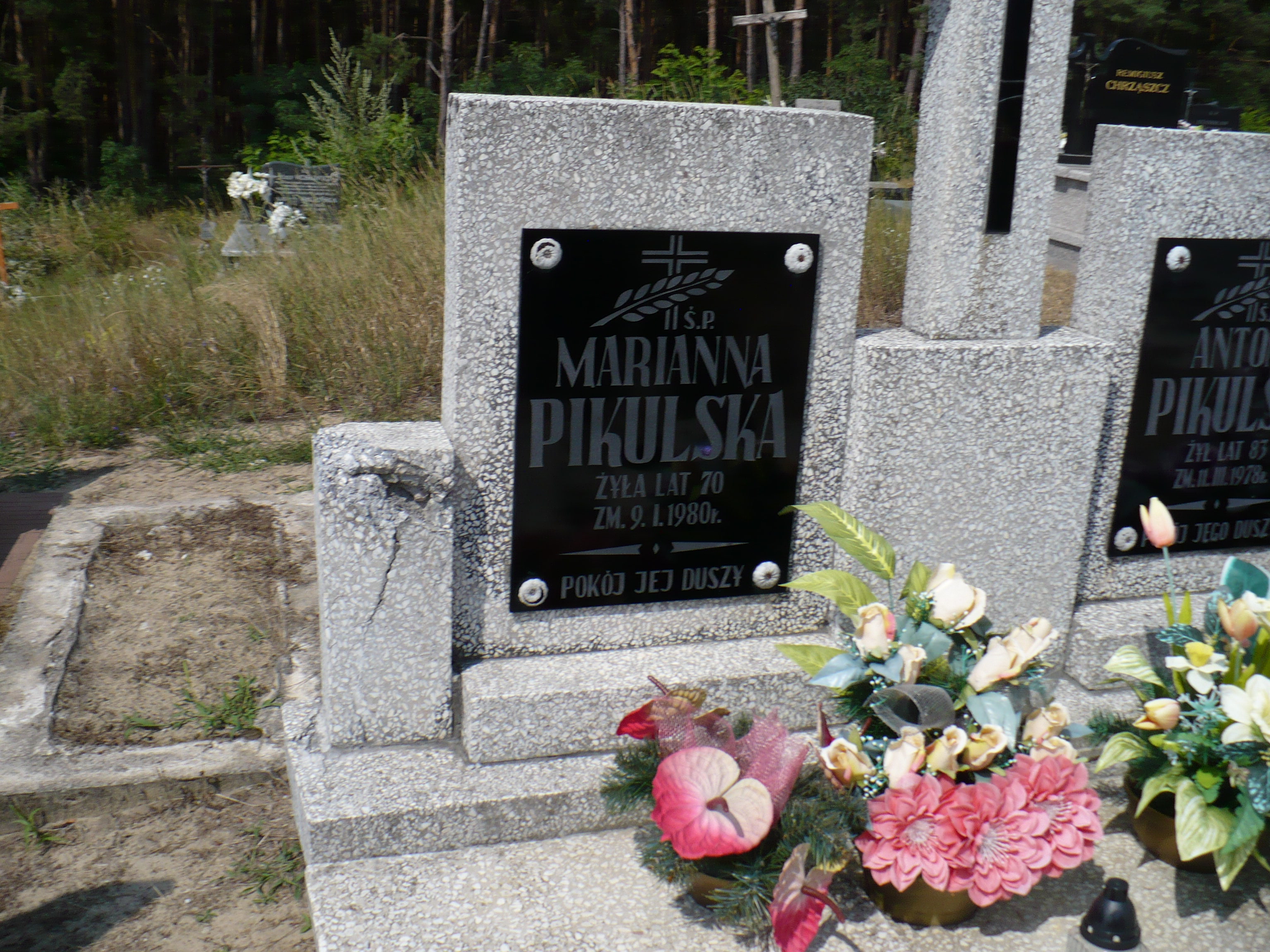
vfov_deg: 38.7
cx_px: 635
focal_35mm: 37
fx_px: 1357
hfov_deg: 50.1
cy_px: 476
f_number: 8
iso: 100
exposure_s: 1/320
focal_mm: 6.1
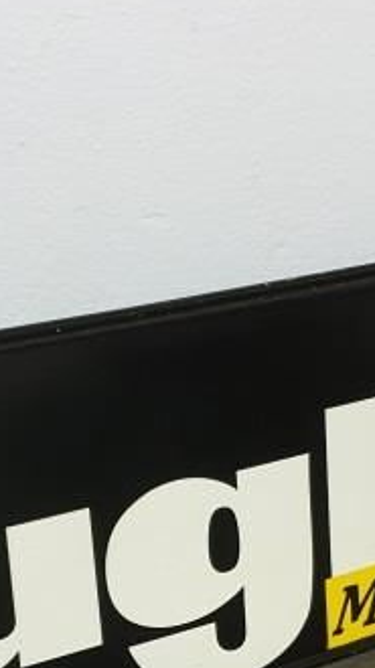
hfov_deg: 13.7
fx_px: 1560
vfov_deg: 23.1
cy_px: 688
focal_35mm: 88
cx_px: 186
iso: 400
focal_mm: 4.3
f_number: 1.5
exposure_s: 1/50
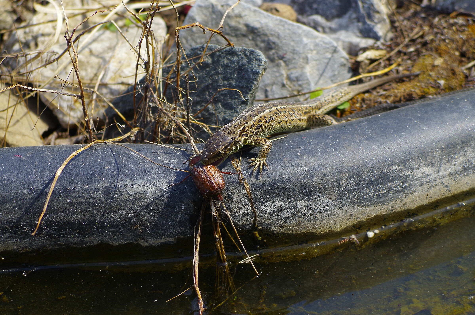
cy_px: 158
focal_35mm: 450
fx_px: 5926
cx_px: 238
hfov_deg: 4.6
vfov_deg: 3.0
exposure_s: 1/350
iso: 280
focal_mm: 300
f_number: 8
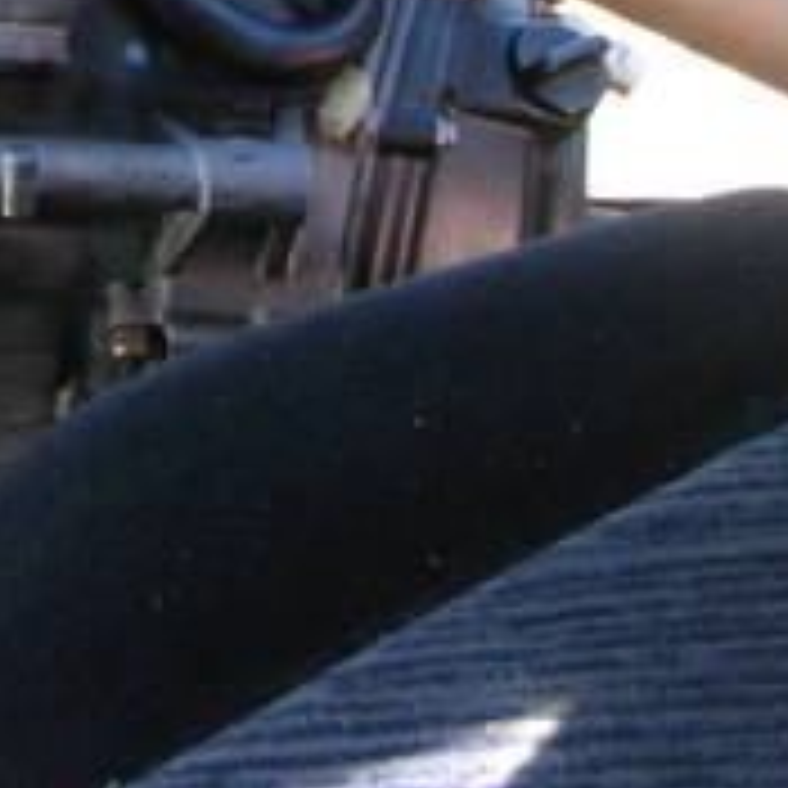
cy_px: -140
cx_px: -396
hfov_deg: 15.2
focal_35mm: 106
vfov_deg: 15.8
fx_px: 2730
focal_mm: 5.8
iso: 50
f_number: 3
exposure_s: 1/19
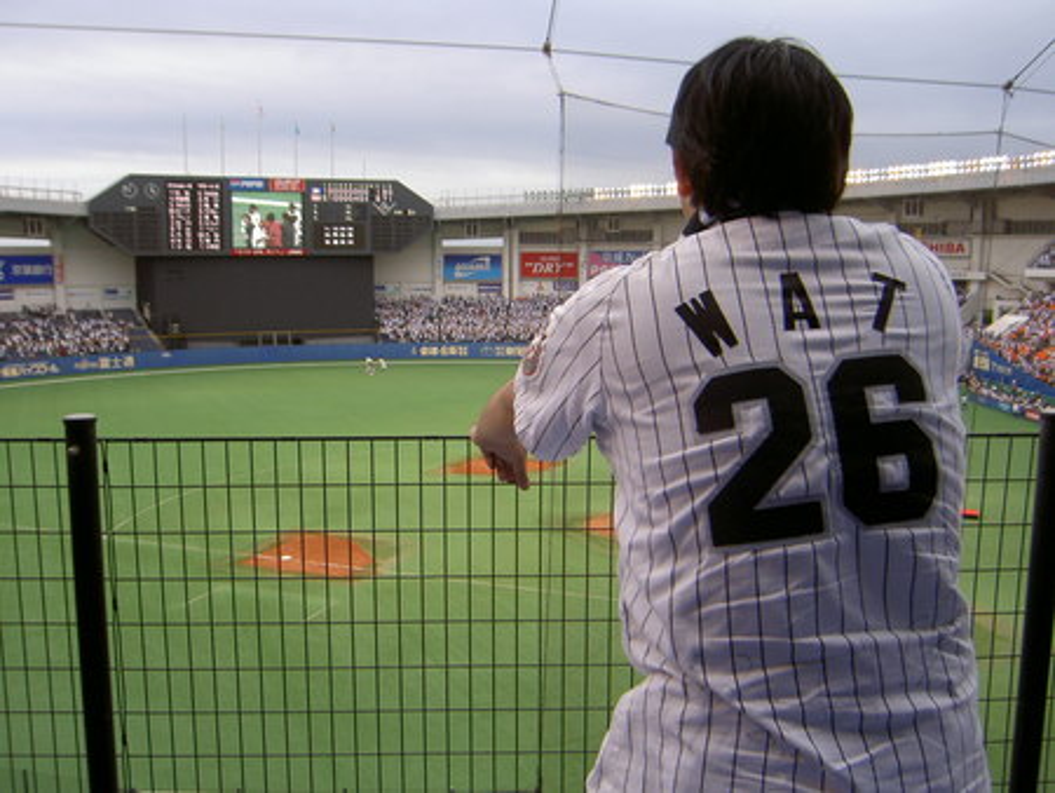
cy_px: 396
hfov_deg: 53.9
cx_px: 528
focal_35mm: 34
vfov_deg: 41.8
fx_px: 1037
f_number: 2.8
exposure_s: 1/100
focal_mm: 5.6
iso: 50
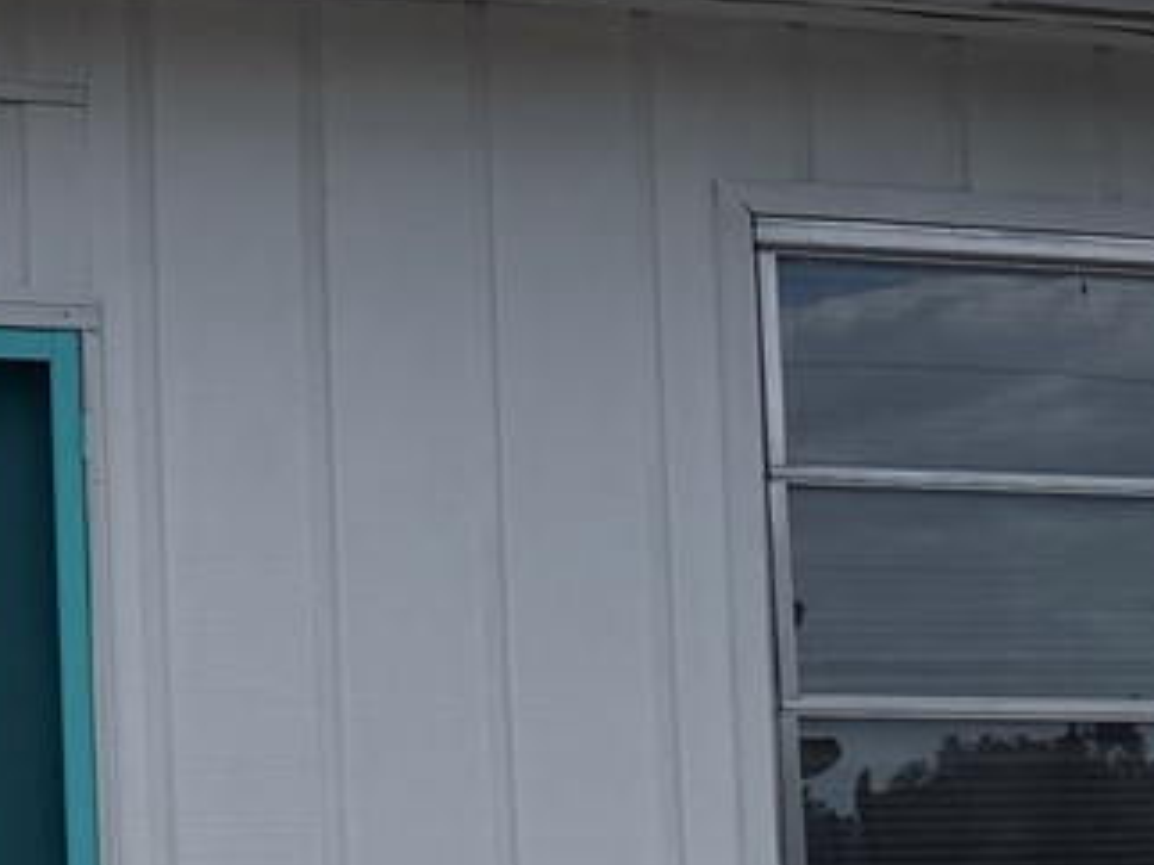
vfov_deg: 12.4
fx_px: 3966
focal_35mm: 119
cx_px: -336
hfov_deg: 15.7
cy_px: 550
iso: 100
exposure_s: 1/7353
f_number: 1.78
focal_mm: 6.76
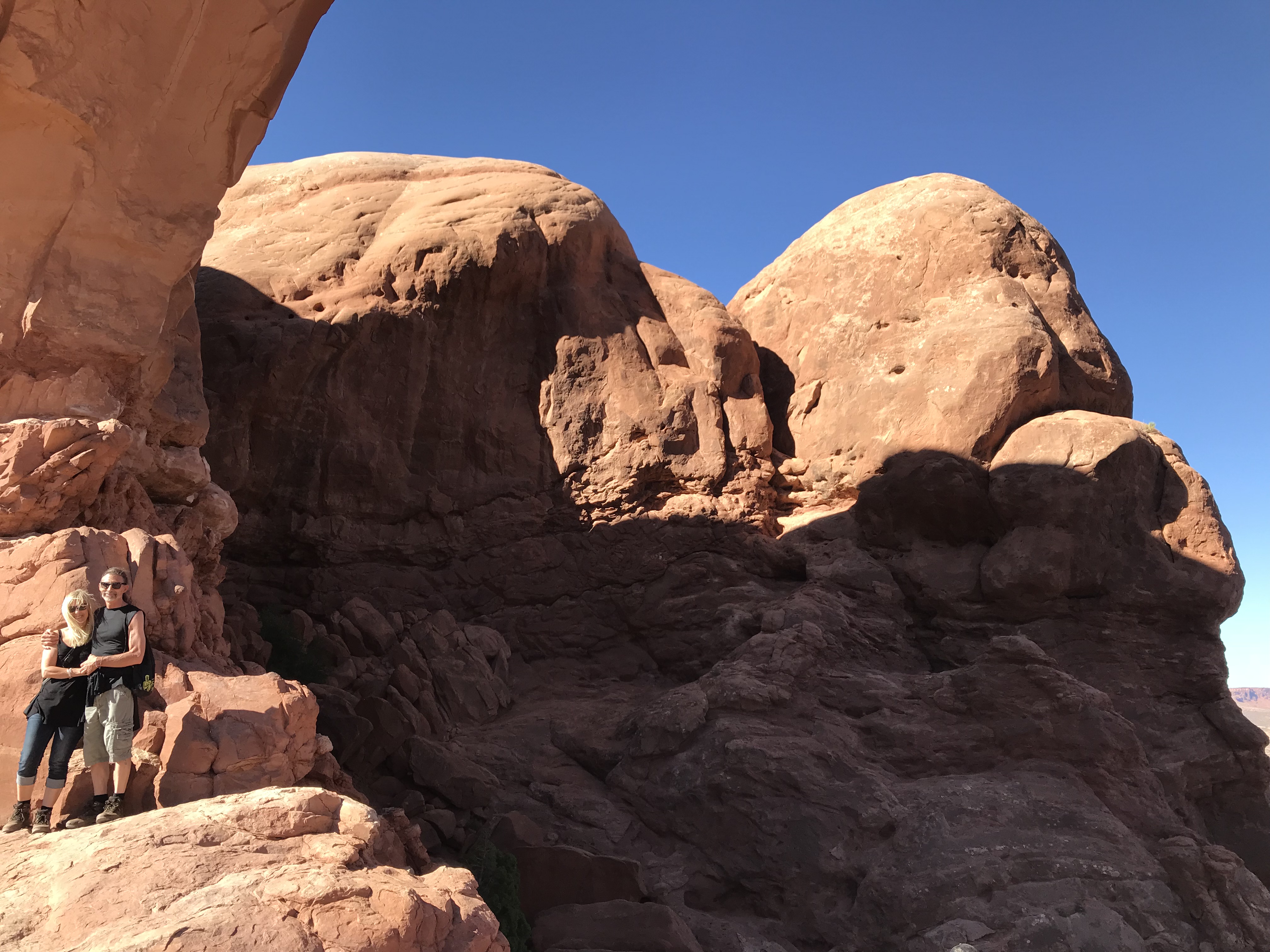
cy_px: 476
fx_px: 1027
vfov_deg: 49.7
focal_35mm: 28
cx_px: 635
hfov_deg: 63.4
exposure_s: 1/939
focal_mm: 3.99
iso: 20
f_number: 1.8
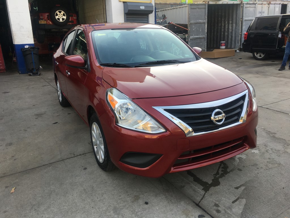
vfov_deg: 48.2
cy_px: 109
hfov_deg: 61.7
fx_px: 243
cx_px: 145
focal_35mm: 29
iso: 25
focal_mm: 4.15
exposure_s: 1/310
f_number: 2.2
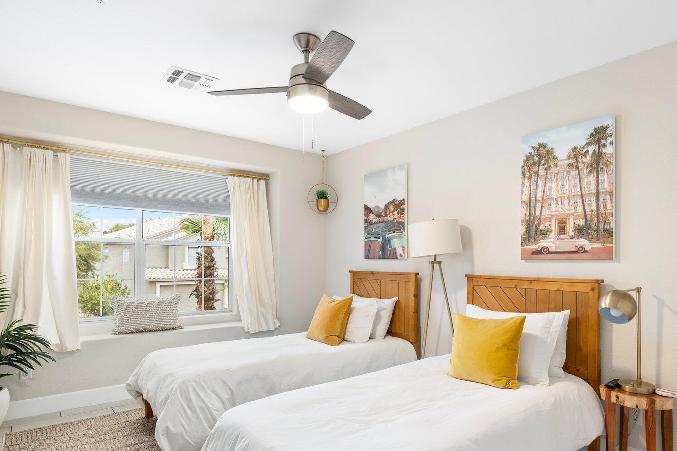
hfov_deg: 78.1
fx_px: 414
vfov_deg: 57.0
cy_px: 259
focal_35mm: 22
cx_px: 388
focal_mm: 16
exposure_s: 1/2
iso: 640
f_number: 8
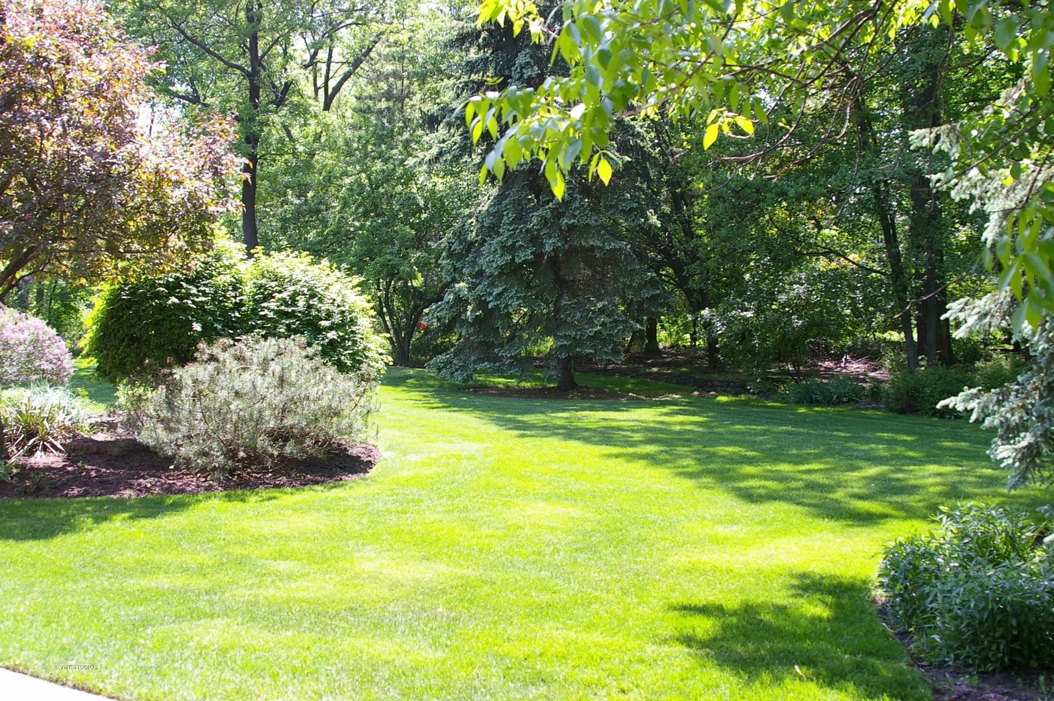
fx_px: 1229
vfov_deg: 31.8
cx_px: 527
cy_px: 350
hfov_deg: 46.4
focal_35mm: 42
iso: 200
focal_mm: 28
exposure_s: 1/125
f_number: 5.6
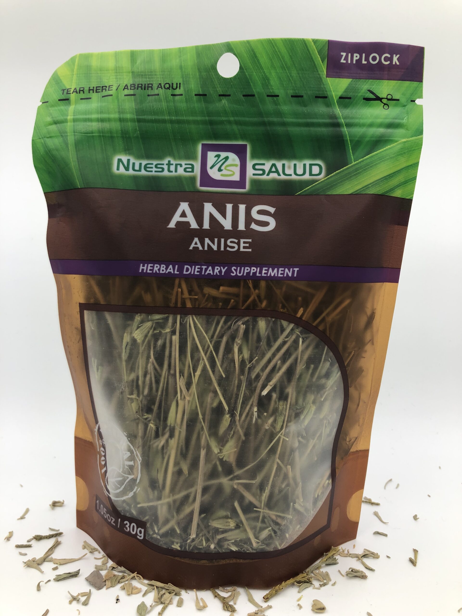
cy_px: 308
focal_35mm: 28
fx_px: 498
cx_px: 231
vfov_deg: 63.4
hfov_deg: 49.7
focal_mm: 4
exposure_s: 1/354
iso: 20
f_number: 1.8
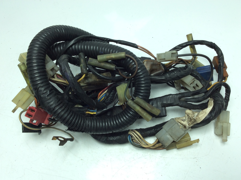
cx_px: 120
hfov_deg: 56.9
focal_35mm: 32
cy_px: 90
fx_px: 222
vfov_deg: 44.1
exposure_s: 1/228
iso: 32
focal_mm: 3.3
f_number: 2.4
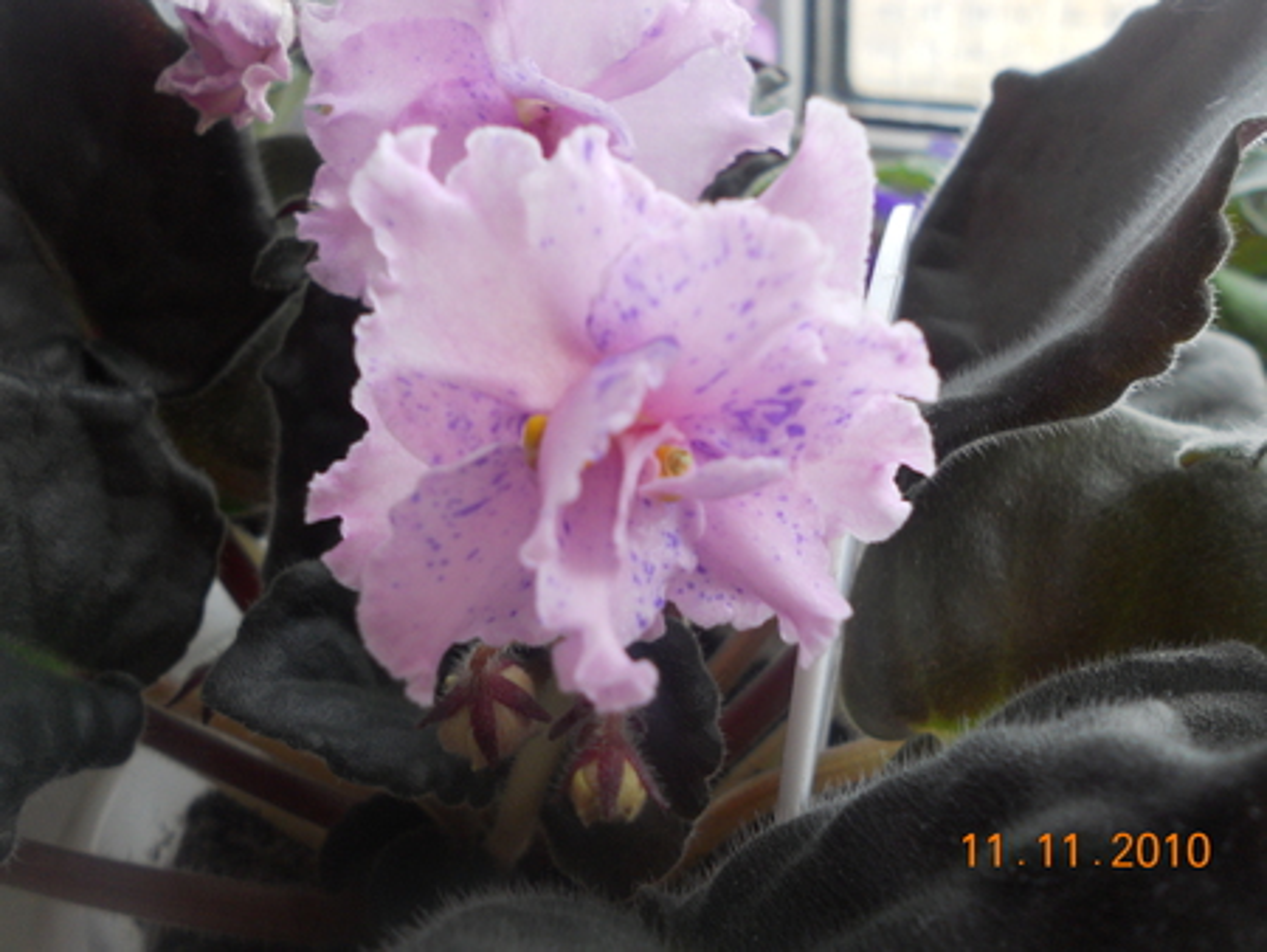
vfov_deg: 44.2
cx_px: 634
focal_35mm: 32
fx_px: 1172
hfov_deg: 56.8
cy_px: 476
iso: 125
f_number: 3.5
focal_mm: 5.8
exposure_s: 1/30
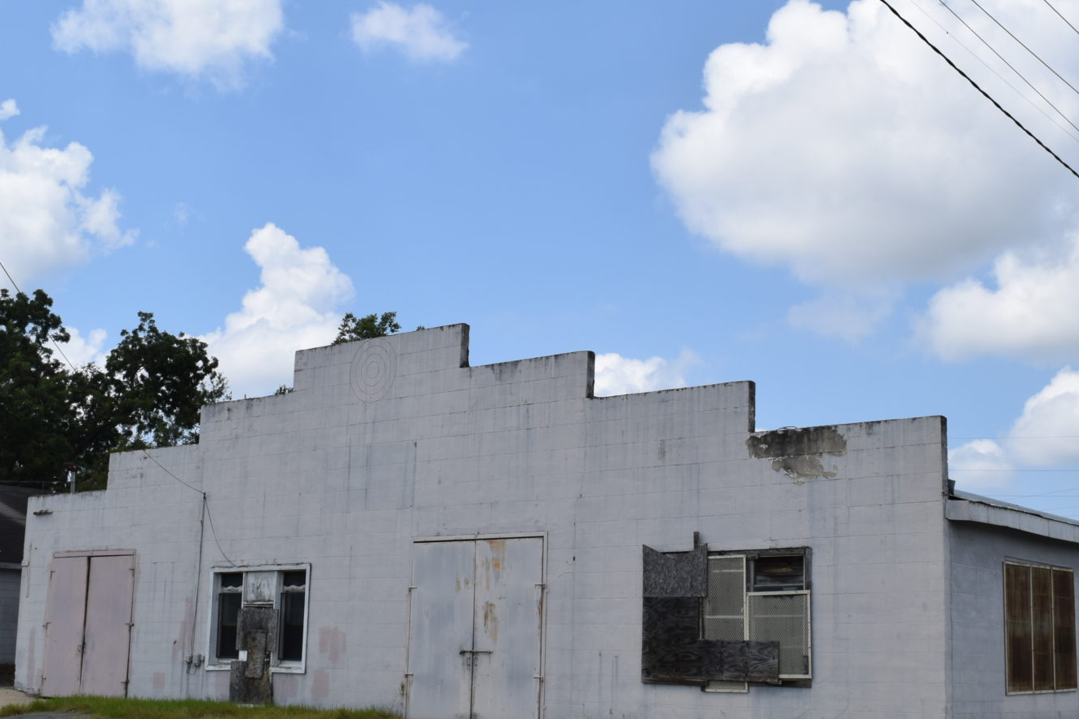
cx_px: 605
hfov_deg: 40.4
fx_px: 1462
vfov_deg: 27.6
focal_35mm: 49
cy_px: 435
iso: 200
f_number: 11
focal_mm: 21
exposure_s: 1/500
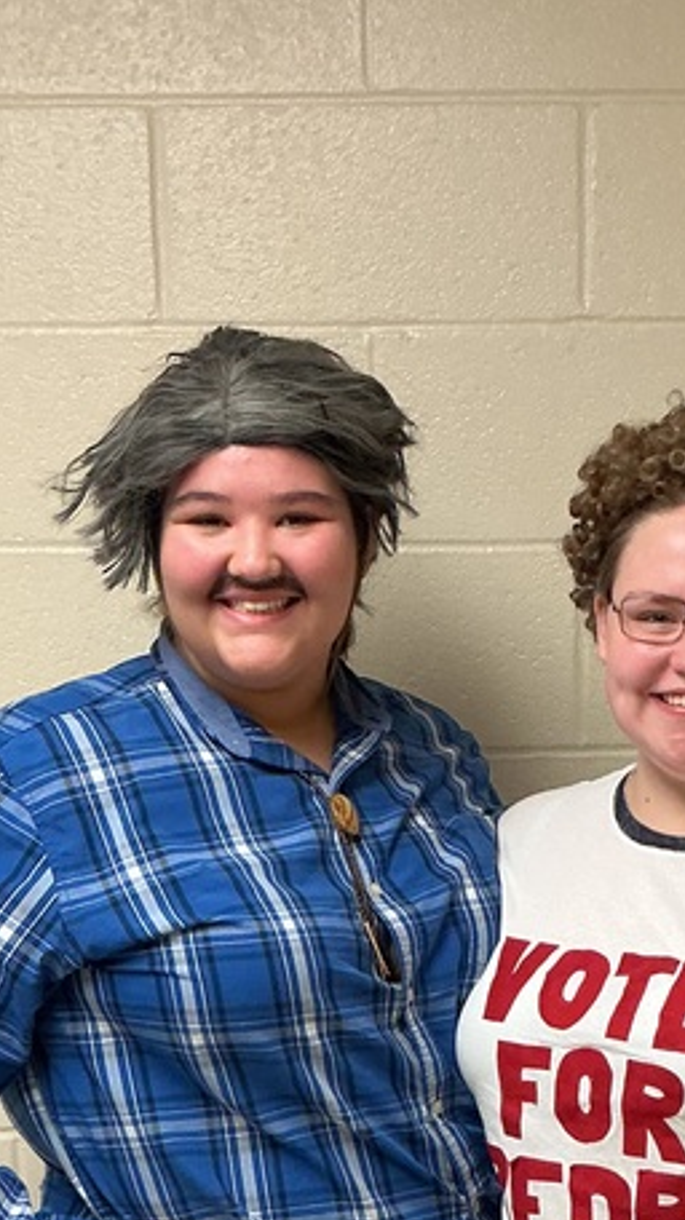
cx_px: 508
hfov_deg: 16.9
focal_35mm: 71
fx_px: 2296
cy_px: 1172
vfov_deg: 28.2
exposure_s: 1/50
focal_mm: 3
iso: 100
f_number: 1.8
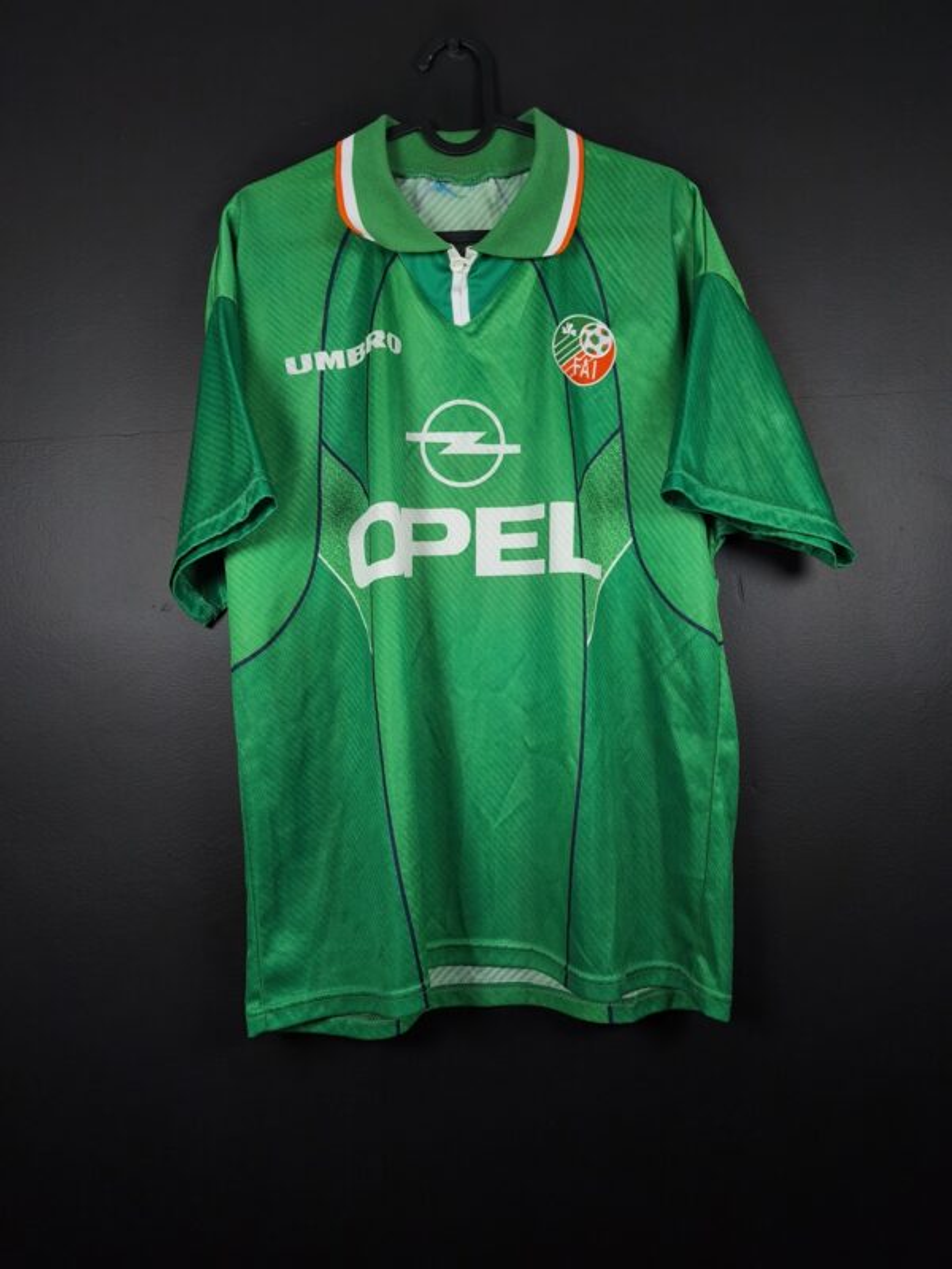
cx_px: 476
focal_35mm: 23
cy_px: 634
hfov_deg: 58.9
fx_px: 843
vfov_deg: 73.9
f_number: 1.6
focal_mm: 6.57
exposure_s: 1/160
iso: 400
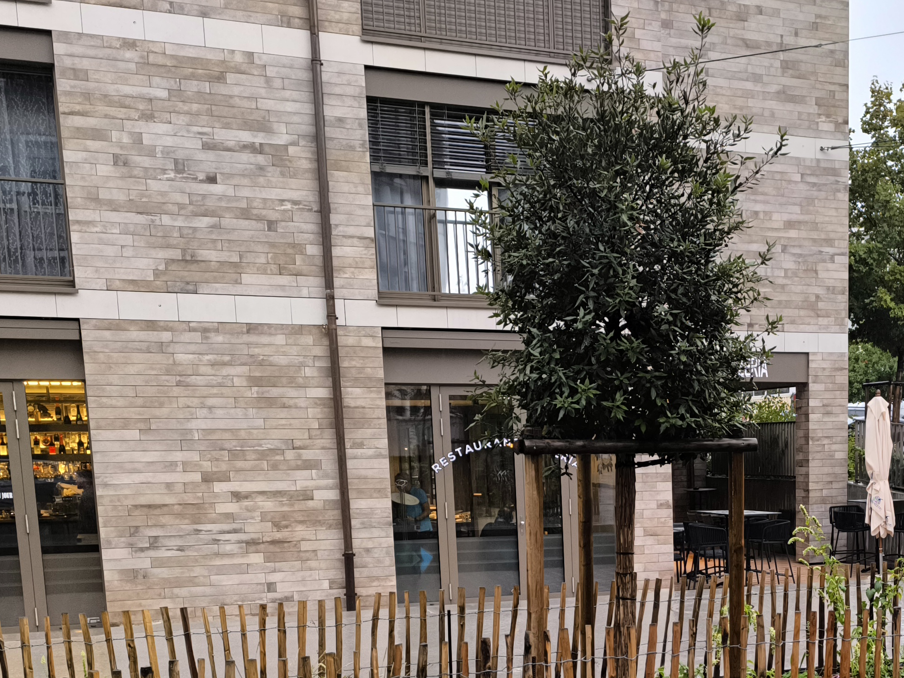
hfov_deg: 38.2
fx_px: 1253
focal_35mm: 48
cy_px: 641
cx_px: 724
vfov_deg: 28.8
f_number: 1.65
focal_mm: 6.14
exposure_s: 1/100
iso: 640
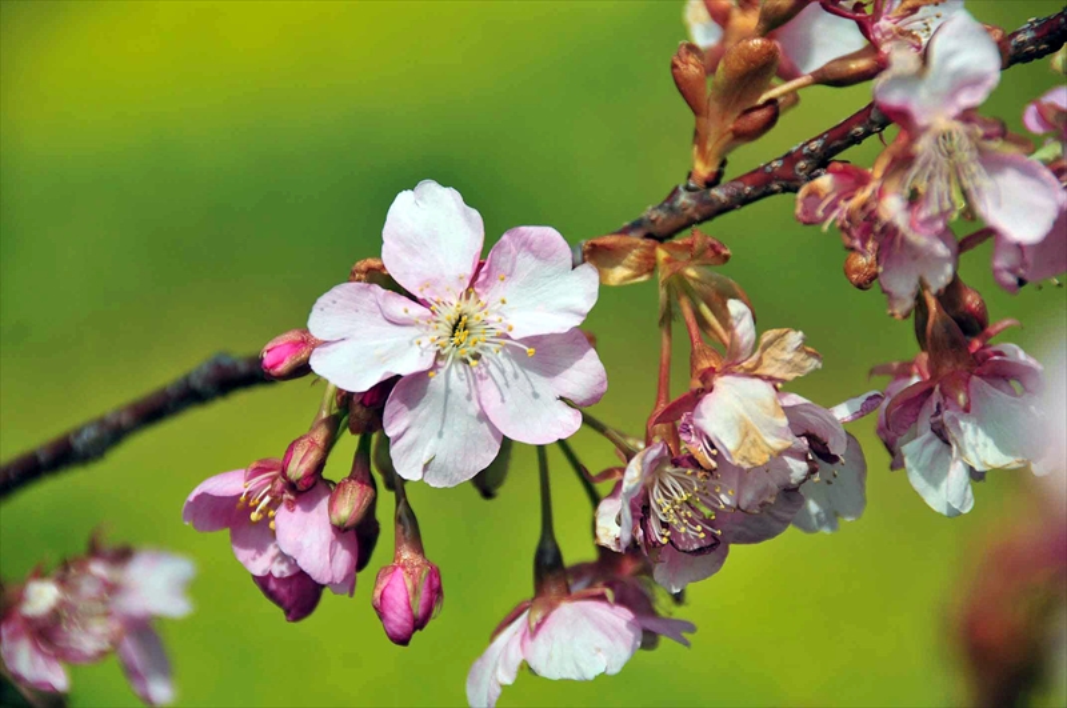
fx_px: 6659
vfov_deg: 6.1
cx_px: 534
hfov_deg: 9.2
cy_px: 354
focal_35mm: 225
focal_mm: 150
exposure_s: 1/1600
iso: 200
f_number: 5.6
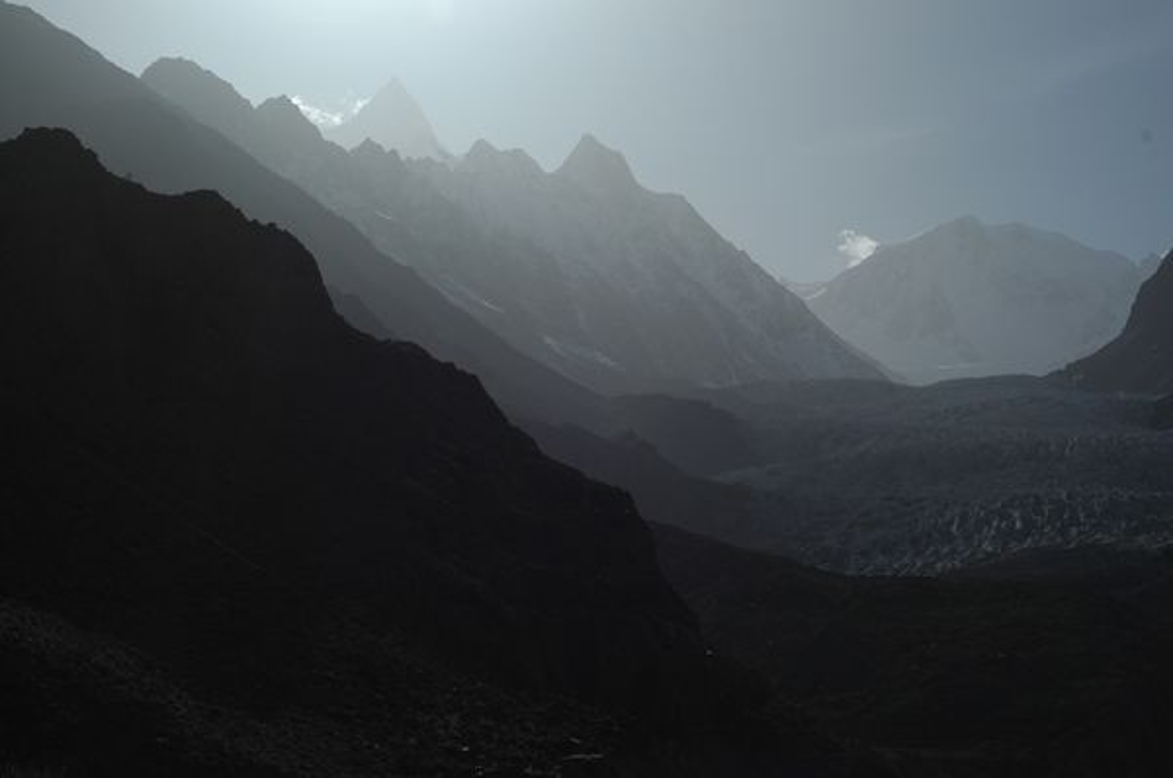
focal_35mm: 75
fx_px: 2440
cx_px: 586
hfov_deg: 27.0
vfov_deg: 18.1
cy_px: 389
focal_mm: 50
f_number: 8
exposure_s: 1/3200
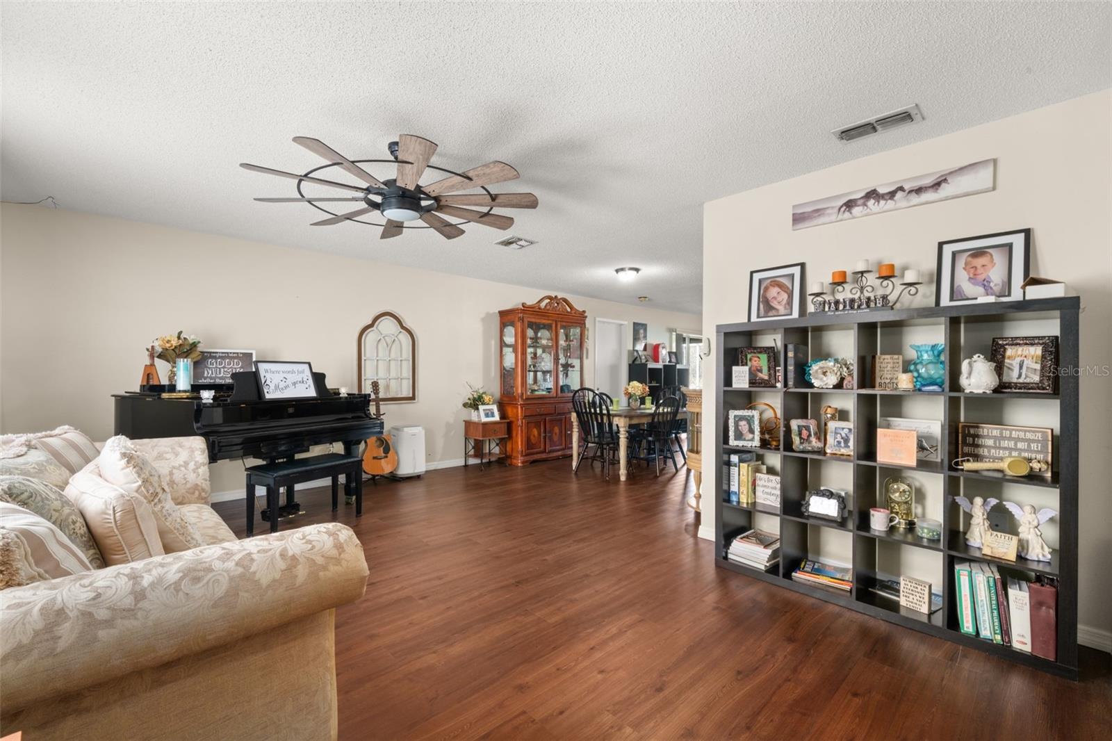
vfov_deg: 77.3
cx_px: 556
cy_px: 370
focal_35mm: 15
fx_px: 463
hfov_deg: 100.4
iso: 400
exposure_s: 1
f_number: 11
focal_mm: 15
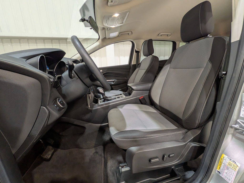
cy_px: 92
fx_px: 99
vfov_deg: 85.7
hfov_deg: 102.1
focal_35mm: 14
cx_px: 122
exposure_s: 1/50
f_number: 2.2
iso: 127
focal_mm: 1.83
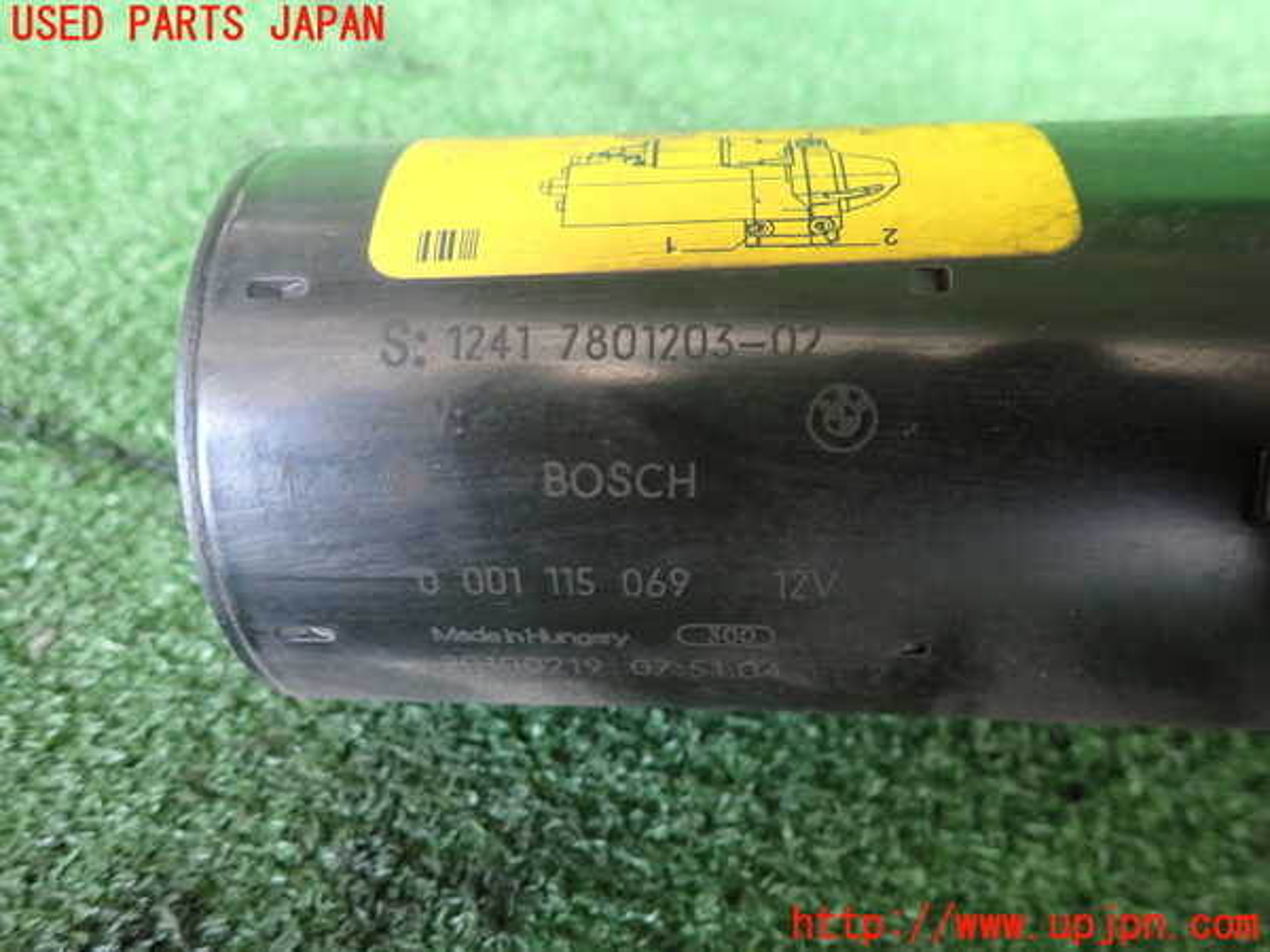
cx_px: 635
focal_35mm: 25
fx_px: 917
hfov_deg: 69.4
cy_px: 476
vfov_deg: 54.9
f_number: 2
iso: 640
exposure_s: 1/30
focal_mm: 4.5
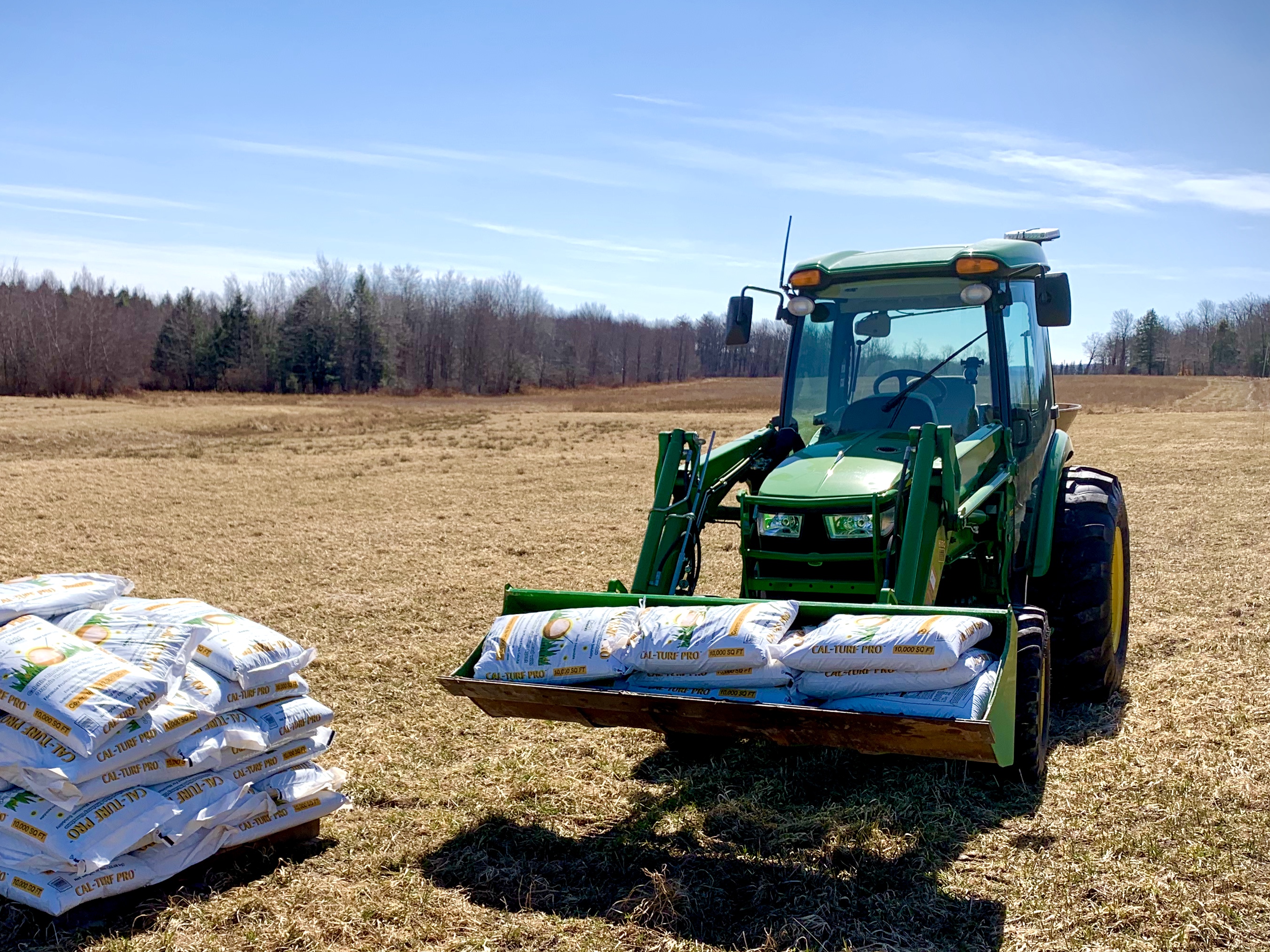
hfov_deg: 47.6
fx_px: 1431
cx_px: 505
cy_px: 563
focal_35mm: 39
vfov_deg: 36.7
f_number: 1.8
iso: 25
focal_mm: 4.25
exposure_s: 1/1779
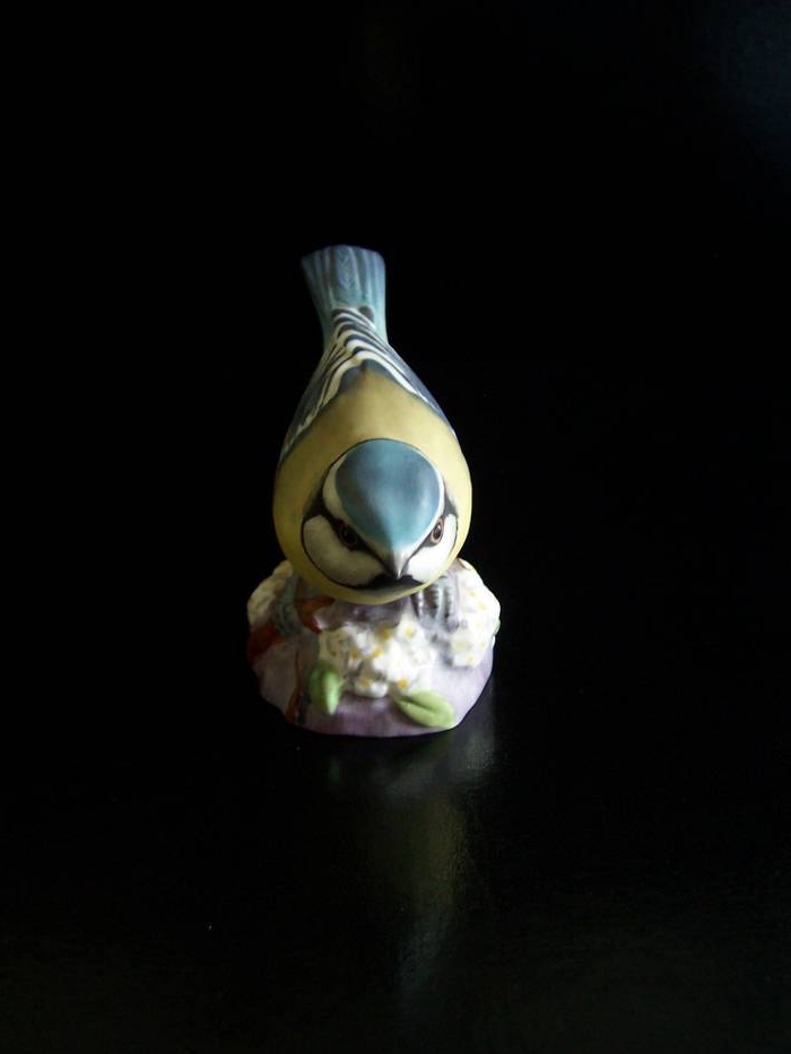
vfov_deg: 51.3
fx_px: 1097
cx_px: 402
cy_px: 515
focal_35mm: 36
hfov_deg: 39.7
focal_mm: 5.6
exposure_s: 1/8
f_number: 2.8
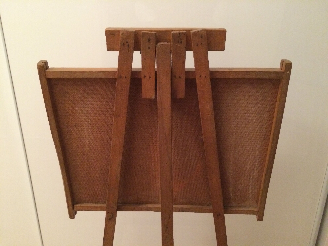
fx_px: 275
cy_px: 123
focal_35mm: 29
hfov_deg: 61.7
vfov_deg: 48.2
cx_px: 164
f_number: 2.2
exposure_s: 1/17
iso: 400
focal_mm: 4.15
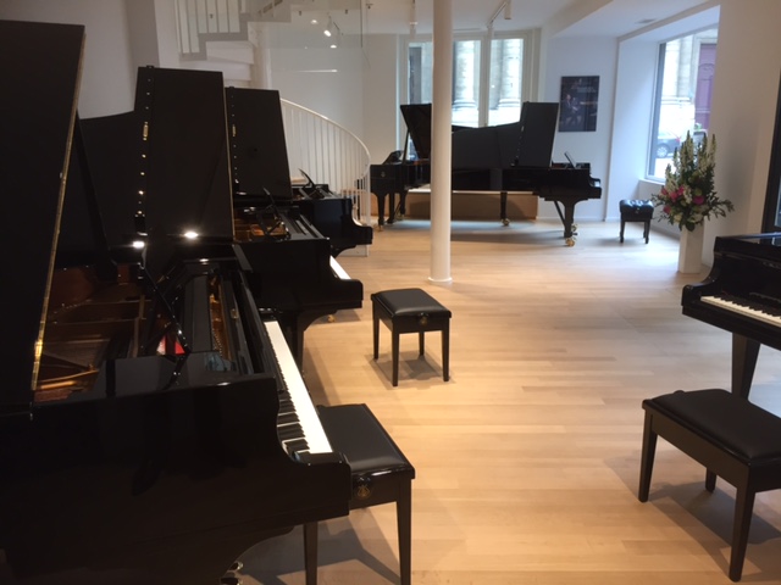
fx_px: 654
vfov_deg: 48.2
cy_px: 292
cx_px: 390
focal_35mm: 29
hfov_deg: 61.7
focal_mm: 4.15
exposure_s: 1/33
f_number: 2.2
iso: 40
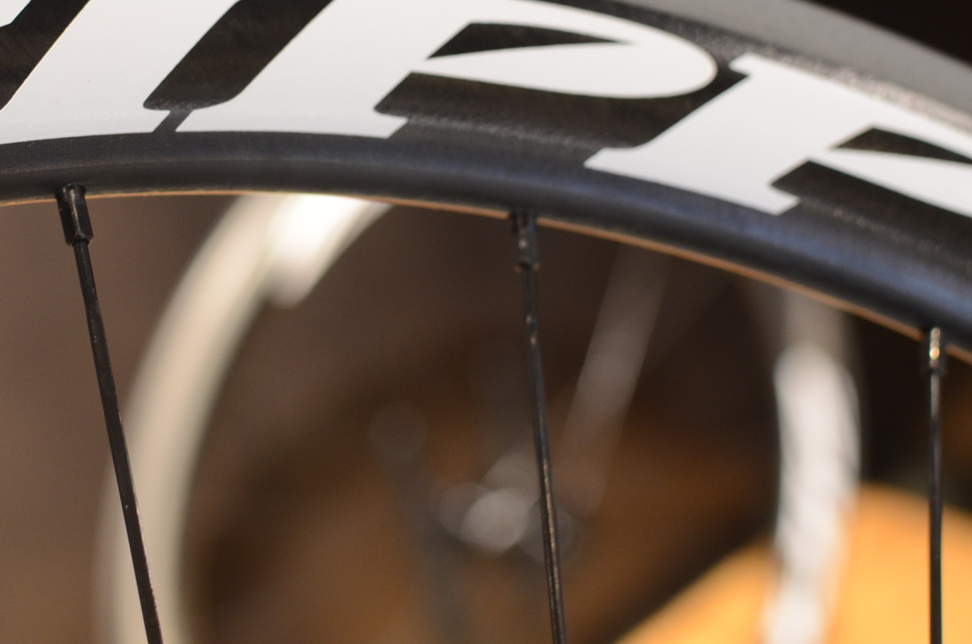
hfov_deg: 21.0
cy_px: 72
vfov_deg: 13.9
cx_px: 287
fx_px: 2611
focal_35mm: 97
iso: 640
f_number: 4
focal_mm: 35
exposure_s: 1/60
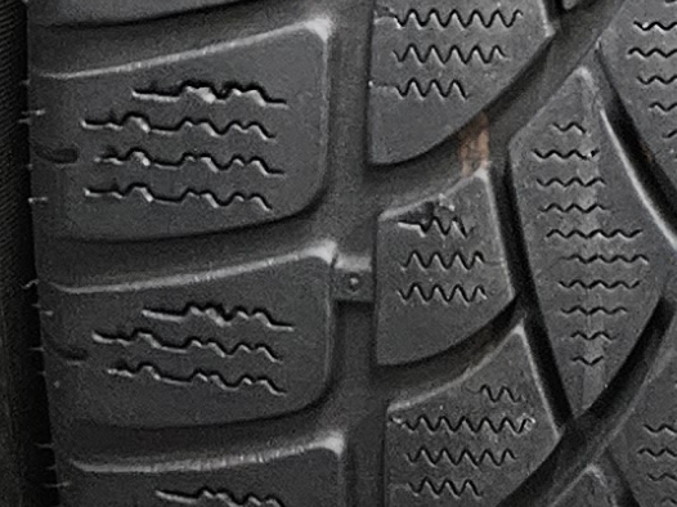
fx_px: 3421
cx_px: 1294
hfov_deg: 10.5
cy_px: -687
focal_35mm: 175
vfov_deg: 7.9
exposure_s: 1/25
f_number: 1.8
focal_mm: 5.4
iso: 640
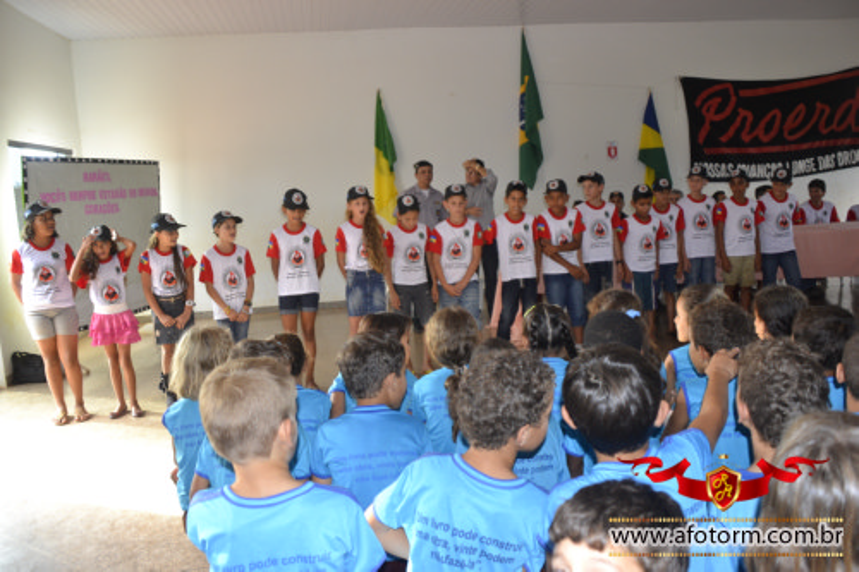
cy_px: 286
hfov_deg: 57.2
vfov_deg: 39.9
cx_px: 430
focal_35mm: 33
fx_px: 787
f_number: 3.8
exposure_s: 1/60
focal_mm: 22
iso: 500
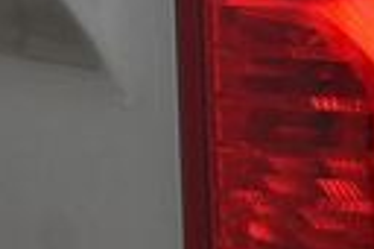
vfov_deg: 4.1
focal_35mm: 338
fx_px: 3502
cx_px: 409
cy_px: -60
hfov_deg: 6.1
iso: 640
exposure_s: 1/15
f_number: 6.3
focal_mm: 45
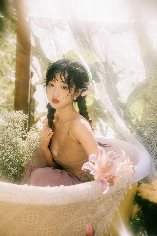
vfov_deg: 29.2
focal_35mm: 69
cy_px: 118
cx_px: 78
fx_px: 451
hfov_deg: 19.7
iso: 100
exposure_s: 1/200
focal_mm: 70
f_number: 4
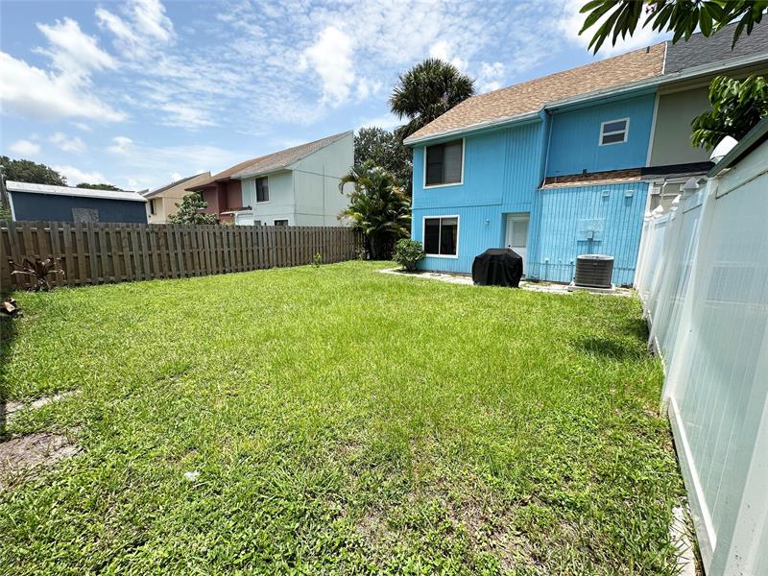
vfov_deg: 85.7
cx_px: 384
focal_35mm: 14
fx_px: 311
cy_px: 288
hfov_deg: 102.1
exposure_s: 1/1383
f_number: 2.2
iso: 50
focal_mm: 2.22
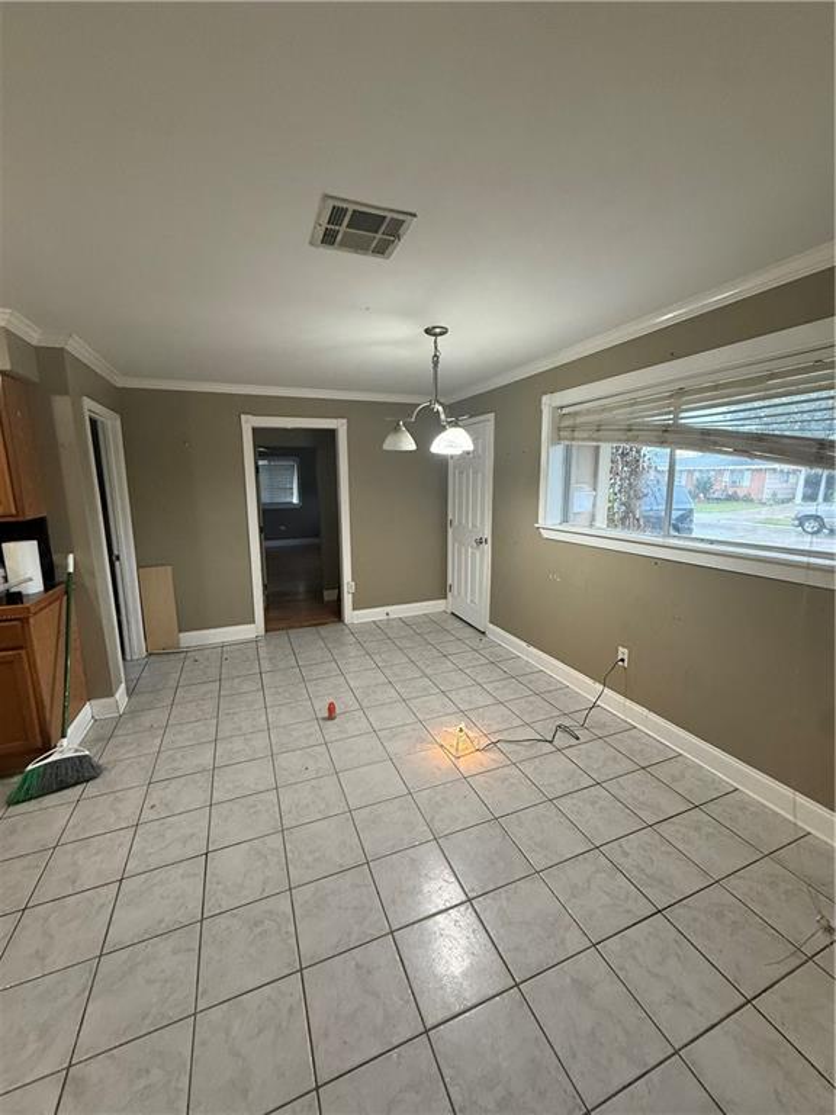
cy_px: 558
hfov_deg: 85.7
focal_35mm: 14
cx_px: 418
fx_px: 451
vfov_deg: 102.1
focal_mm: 2.22
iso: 400
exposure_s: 1/60
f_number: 2.2
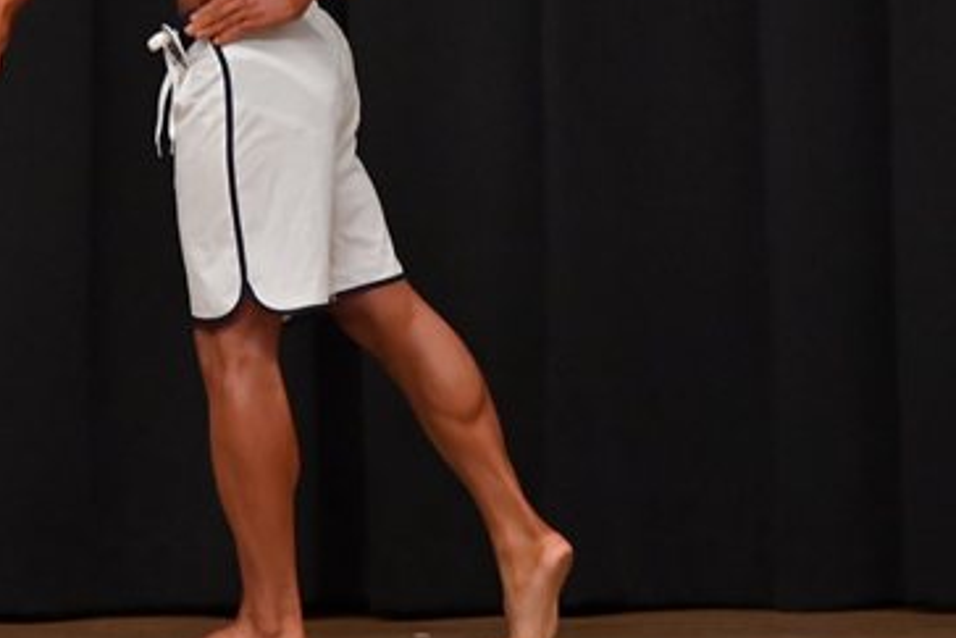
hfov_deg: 3.6
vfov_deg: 2.4
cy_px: 89
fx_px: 15248
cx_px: 337
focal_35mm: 574
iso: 6400
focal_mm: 180
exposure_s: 1/400
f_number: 5.6
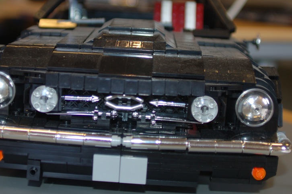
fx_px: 600
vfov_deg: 18.3
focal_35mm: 74
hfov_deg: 27.4
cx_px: 145
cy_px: 60
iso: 200
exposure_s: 1/60
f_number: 2.8
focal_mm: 28
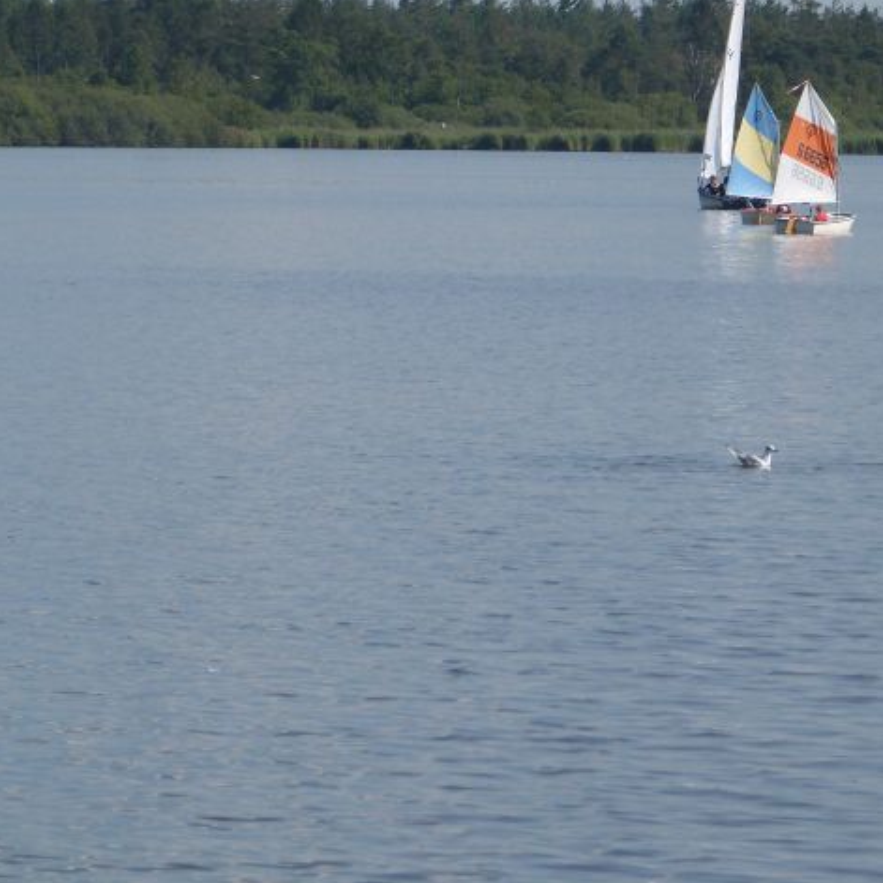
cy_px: 367
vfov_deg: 4.4
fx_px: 11486
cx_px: 712
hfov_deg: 4.4
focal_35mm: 398
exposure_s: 1/640
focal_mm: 47.7
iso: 100
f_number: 5.6
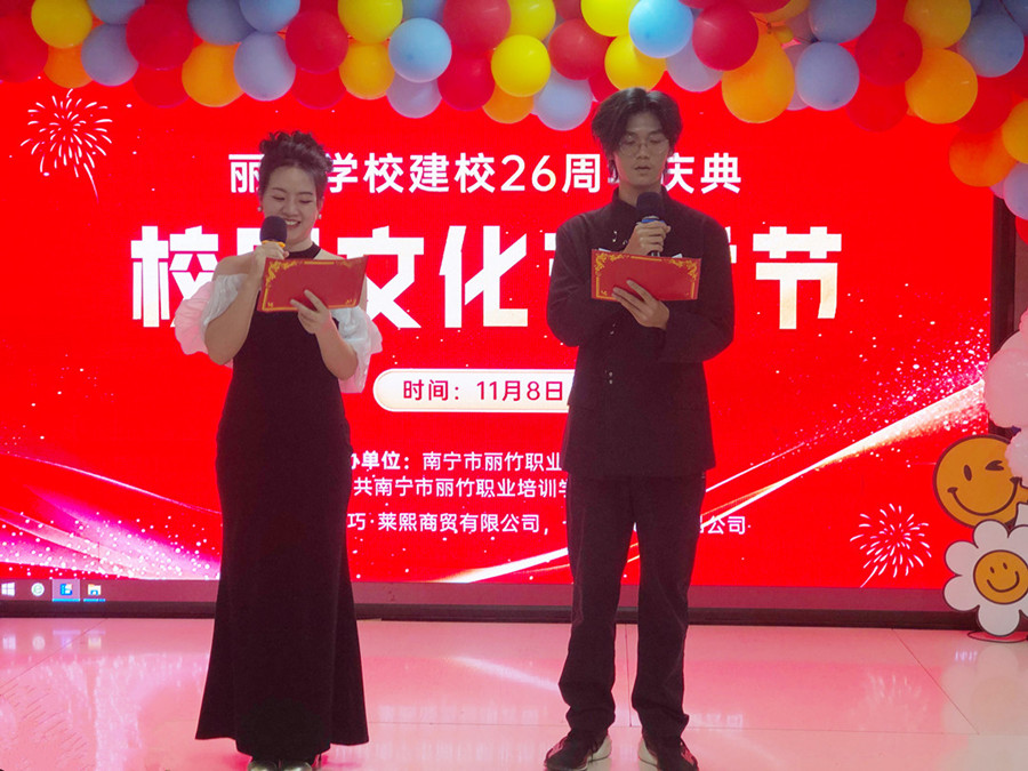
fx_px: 1693
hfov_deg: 33.8
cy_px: 386
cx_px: 514
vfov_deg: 25.7
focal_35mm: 57
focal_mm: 6.6
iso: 20
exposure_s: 1/40
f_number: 2.8
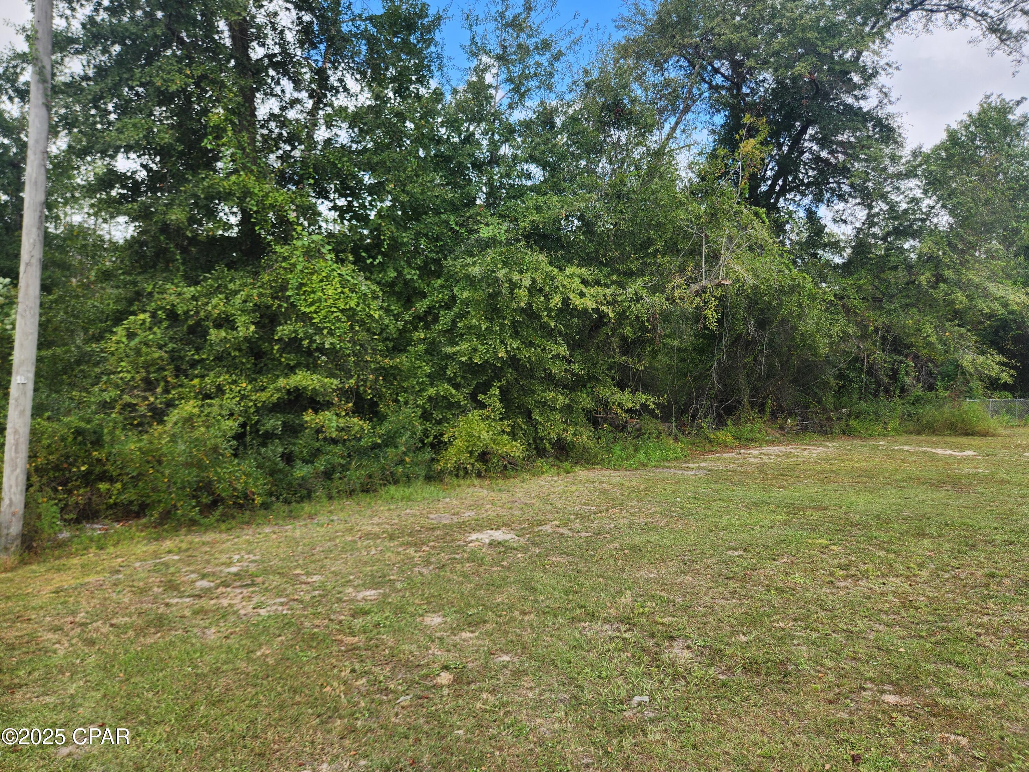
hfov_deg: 73.9
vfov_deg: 58.9
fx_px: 684
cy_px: 386
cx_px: 514
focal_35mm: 23
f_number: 1.8
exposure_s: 1/289
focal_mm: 5.4
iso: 20
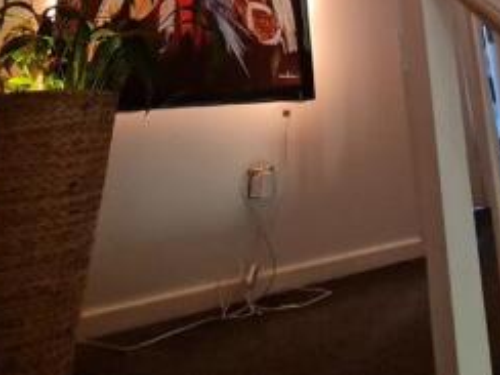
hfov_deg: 56.9
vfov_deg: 36.3
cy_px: -65
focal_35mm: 31
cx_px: 339
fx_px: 448
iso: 800
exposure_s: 1/25
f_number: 2.2
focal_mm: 2.2
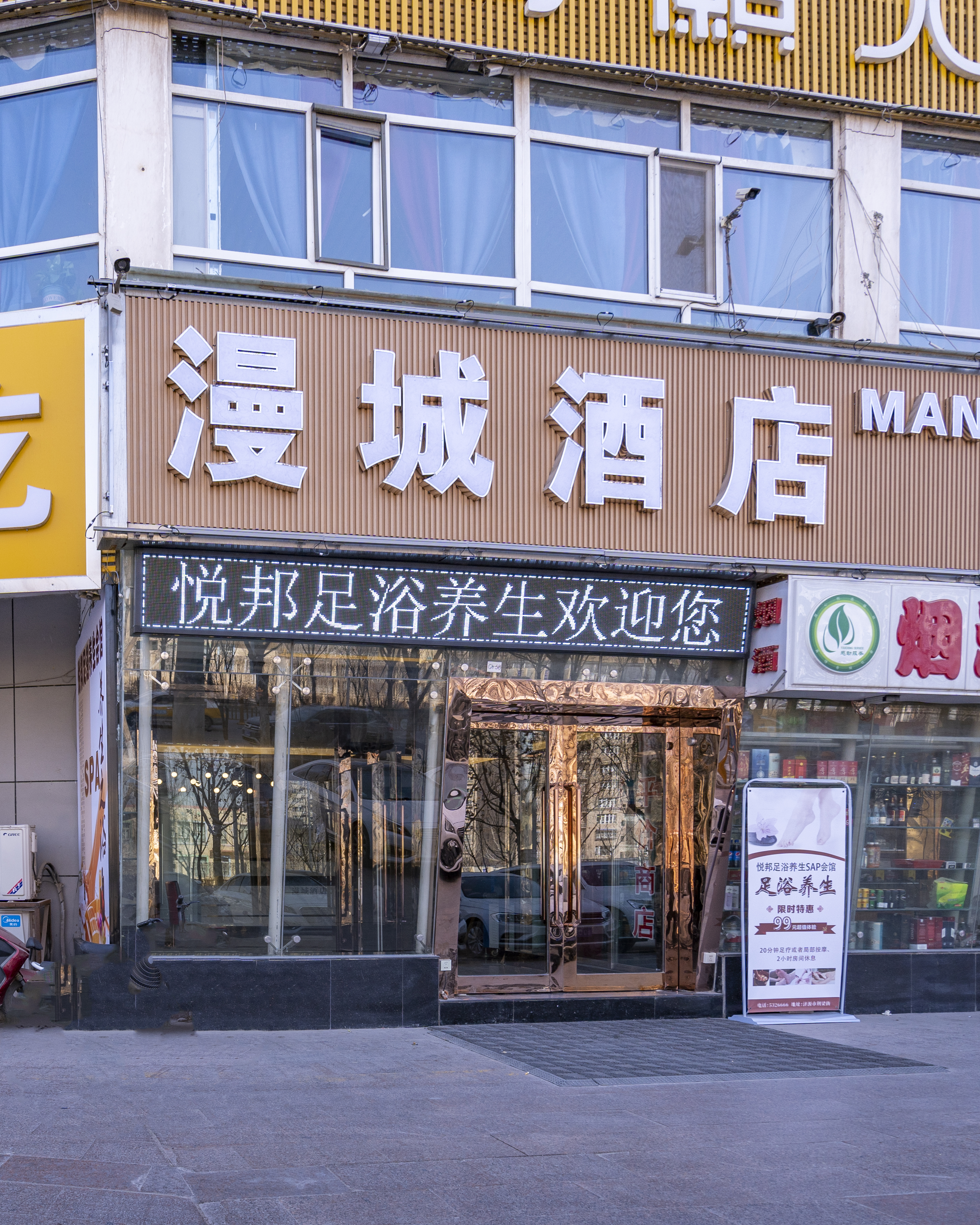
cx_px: 472
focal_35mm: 23
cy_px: 616
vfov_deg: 72.6
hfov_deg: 60.9
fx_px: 834
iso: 100
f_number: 7.1
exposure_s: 1/160
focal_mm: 16
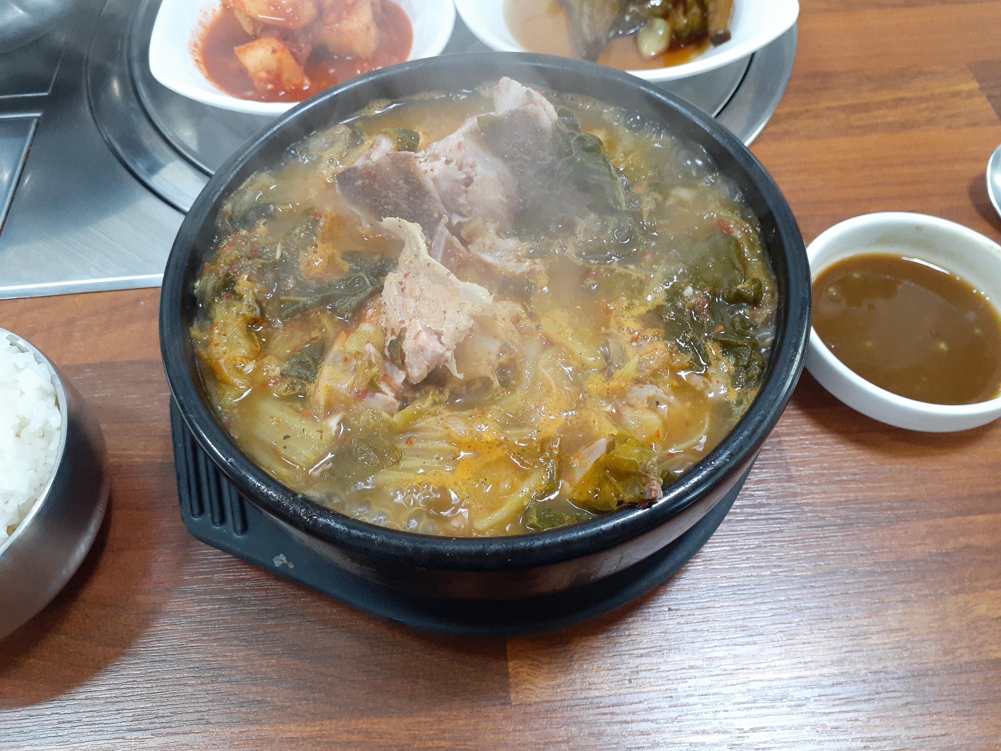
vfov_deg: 51.4
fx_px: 781
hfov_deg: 65.3
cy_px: 376
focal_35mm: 27
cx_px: 500
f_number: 1.9
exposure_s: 1/60
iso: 320
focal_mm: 3.6
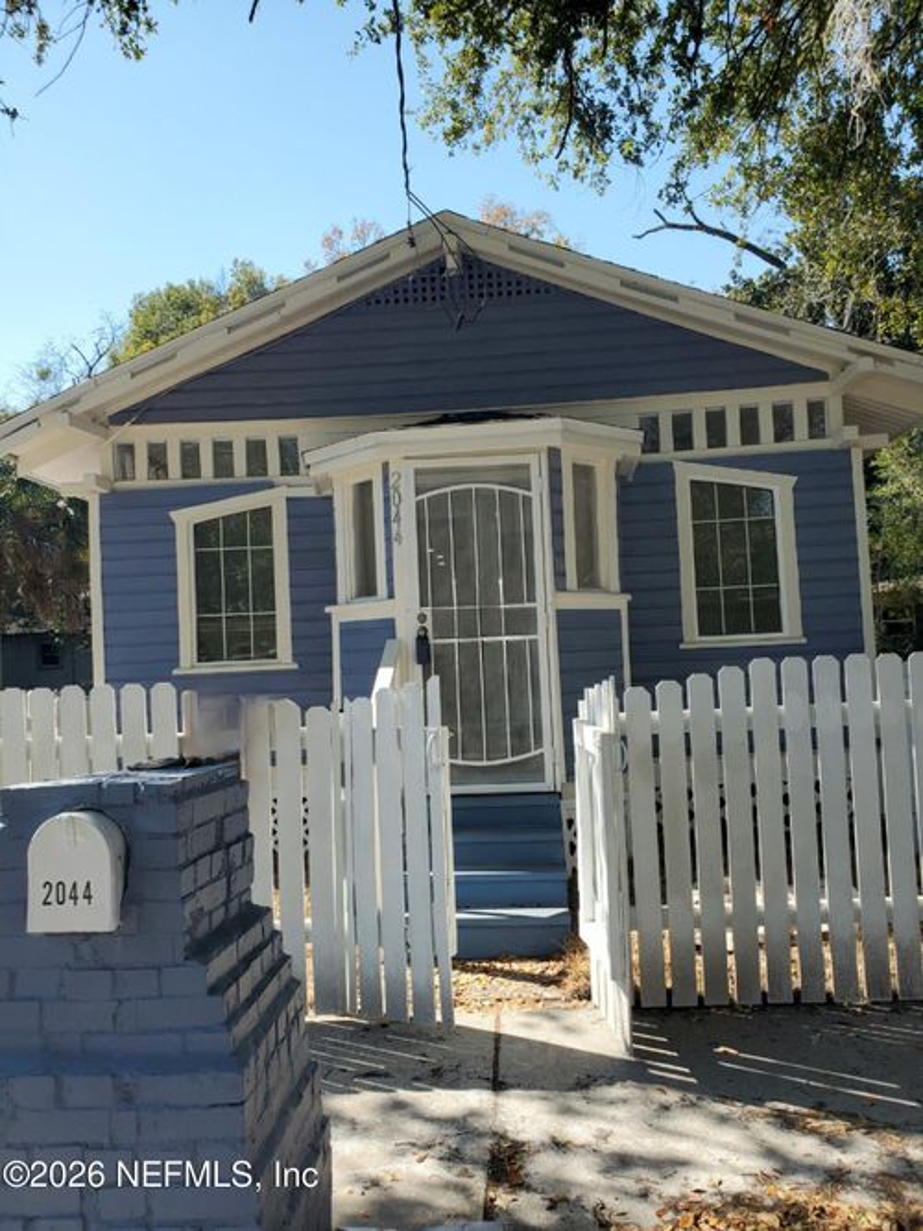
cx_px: 462
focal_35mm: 26
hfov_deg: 53.0
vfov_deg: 67.3
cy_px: 616
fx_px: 925
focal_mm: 4.3
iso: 50
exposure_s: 1/909
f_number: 2.4
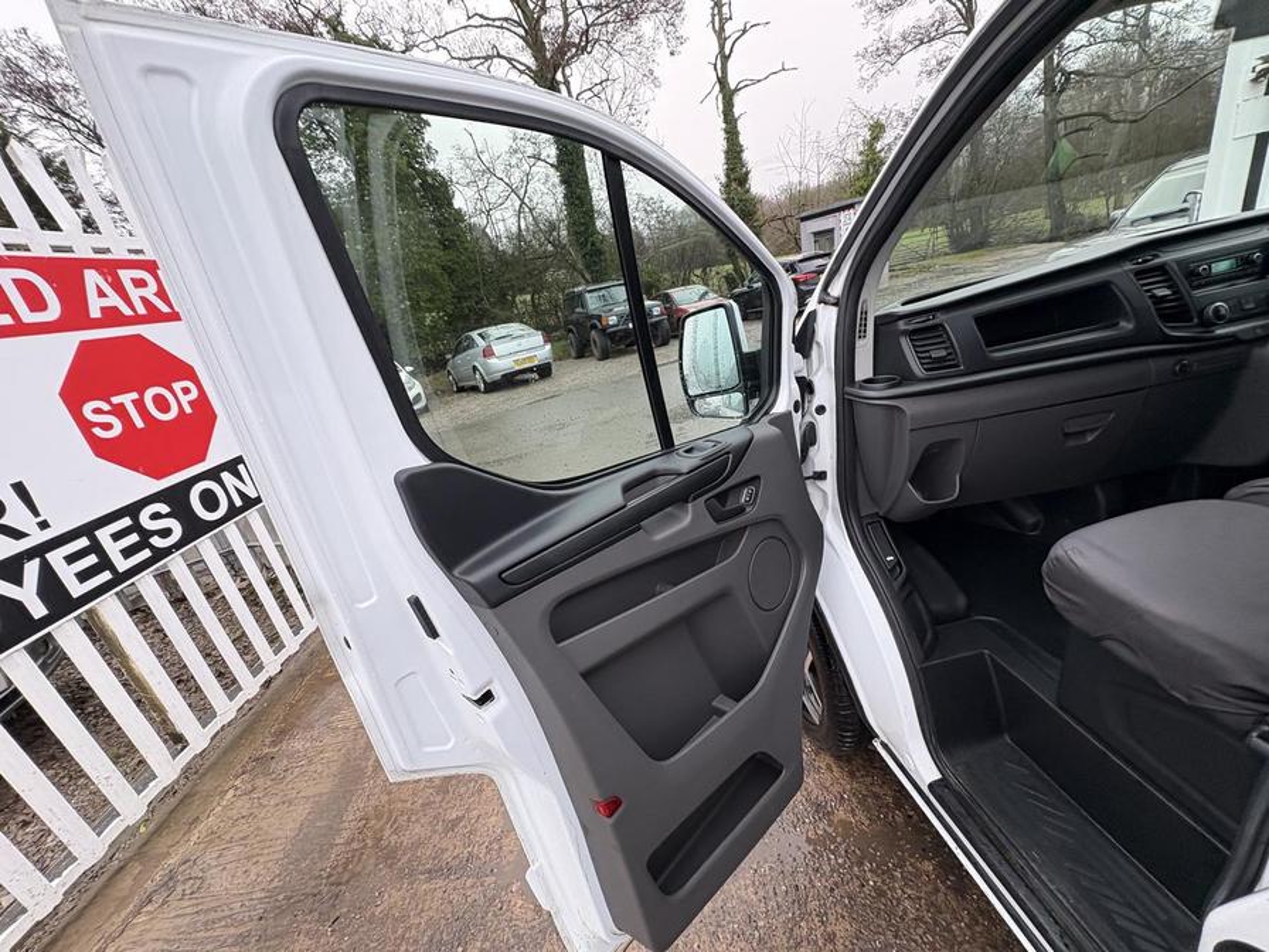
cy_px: 476
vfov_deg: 85.7
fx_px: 513
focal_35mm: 14
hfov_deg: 102.1
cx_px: 634
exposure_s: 1/99
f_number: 2.2
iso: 100
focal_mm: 2.22
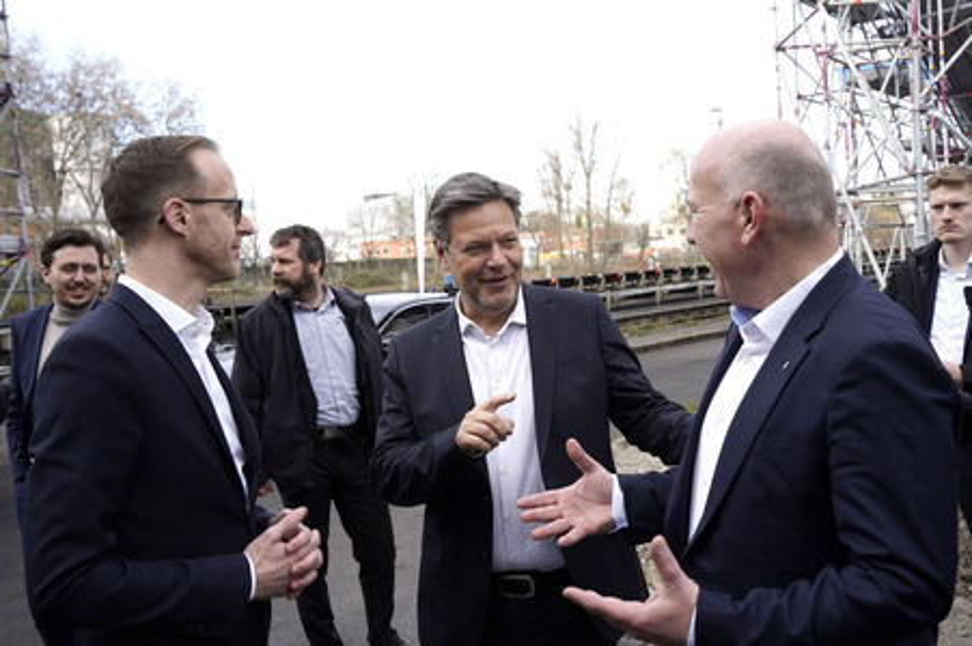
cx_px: 486
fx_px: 890
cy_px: 323
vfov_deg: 39.9
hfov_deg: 57.3
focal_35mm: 33
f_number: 6.3
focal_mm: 33
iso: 320
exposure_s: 1/250
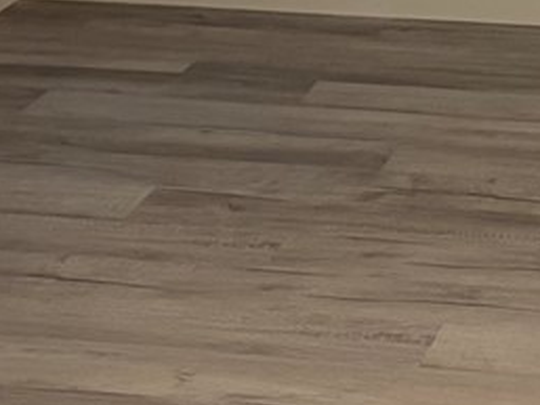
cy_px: -290
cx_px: 582
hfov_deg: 12.0
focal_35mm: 162
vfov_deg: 8.8
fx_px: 2528
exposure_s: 1/60
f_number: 1.6
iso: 250
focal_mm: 5.96
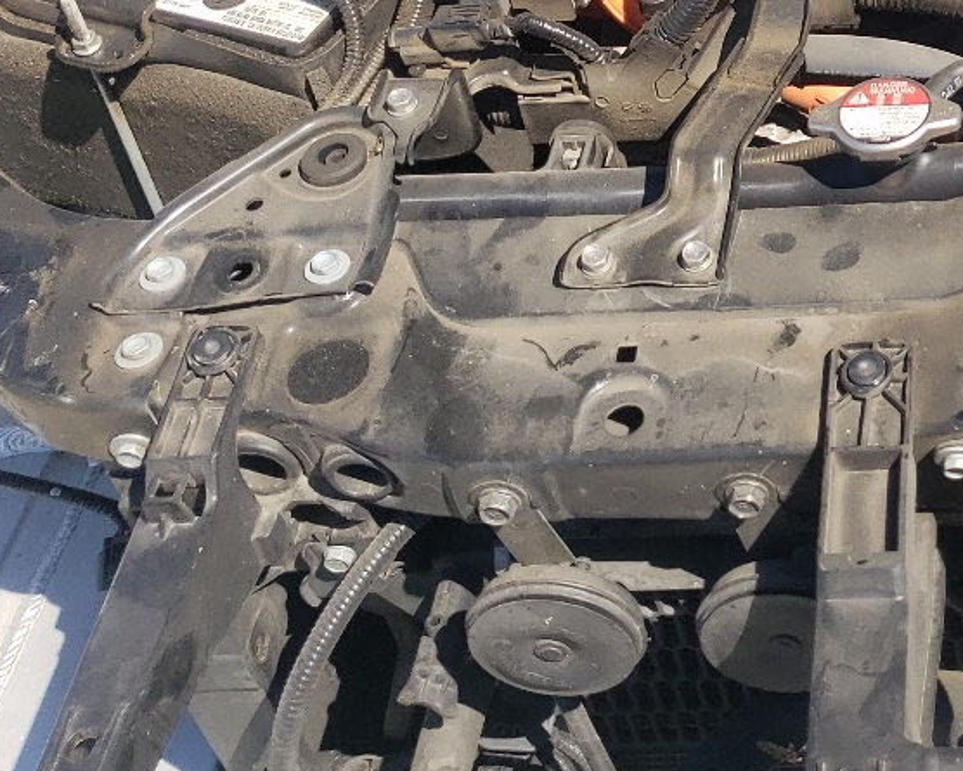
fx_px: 2081
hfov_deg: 23.3
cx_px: 1225
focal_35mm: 73
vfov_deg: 19.7
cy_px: -152
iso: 50
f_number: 1.5
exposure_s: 1/2000
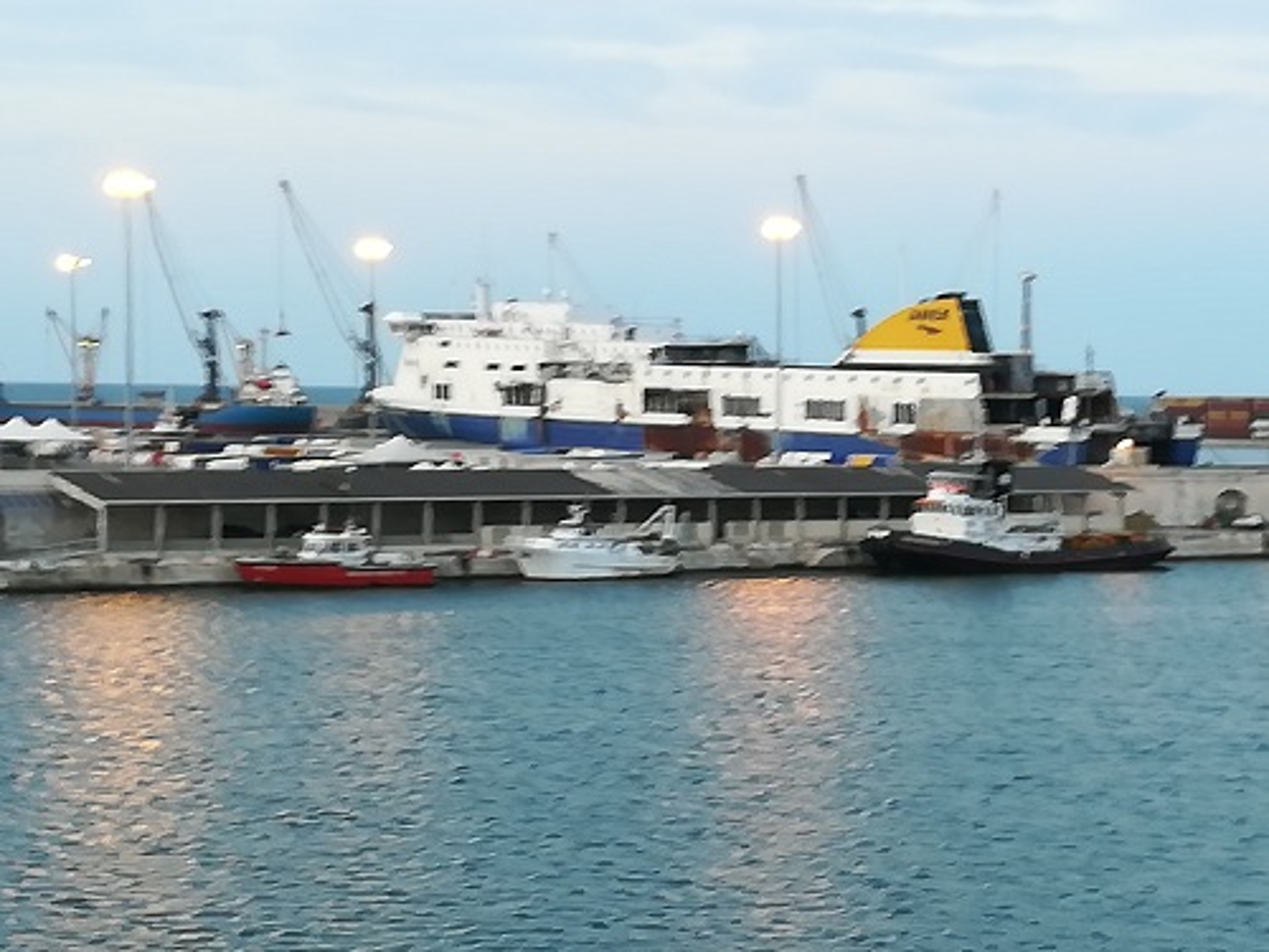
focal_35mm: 98
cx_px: 634
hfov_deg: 20.0
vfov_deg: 15.1
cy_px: 476
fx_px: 3593
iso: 125
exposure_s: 1/33.3
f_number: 2.2
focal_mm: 3.83
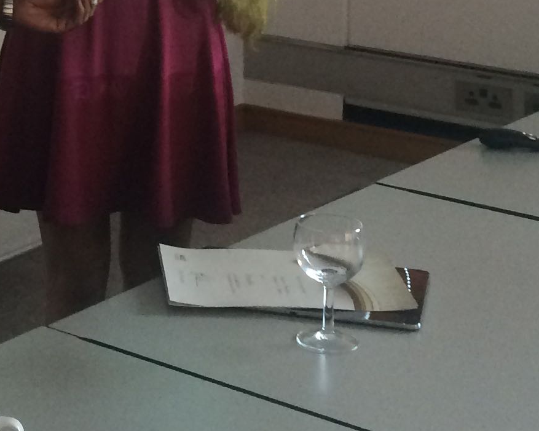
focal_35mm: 109
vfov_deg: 13.3
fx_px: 1738
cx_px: -18
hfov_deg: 17.2
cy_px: -227
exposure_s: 1/30
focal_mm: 4.12
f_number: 2.2
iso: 100
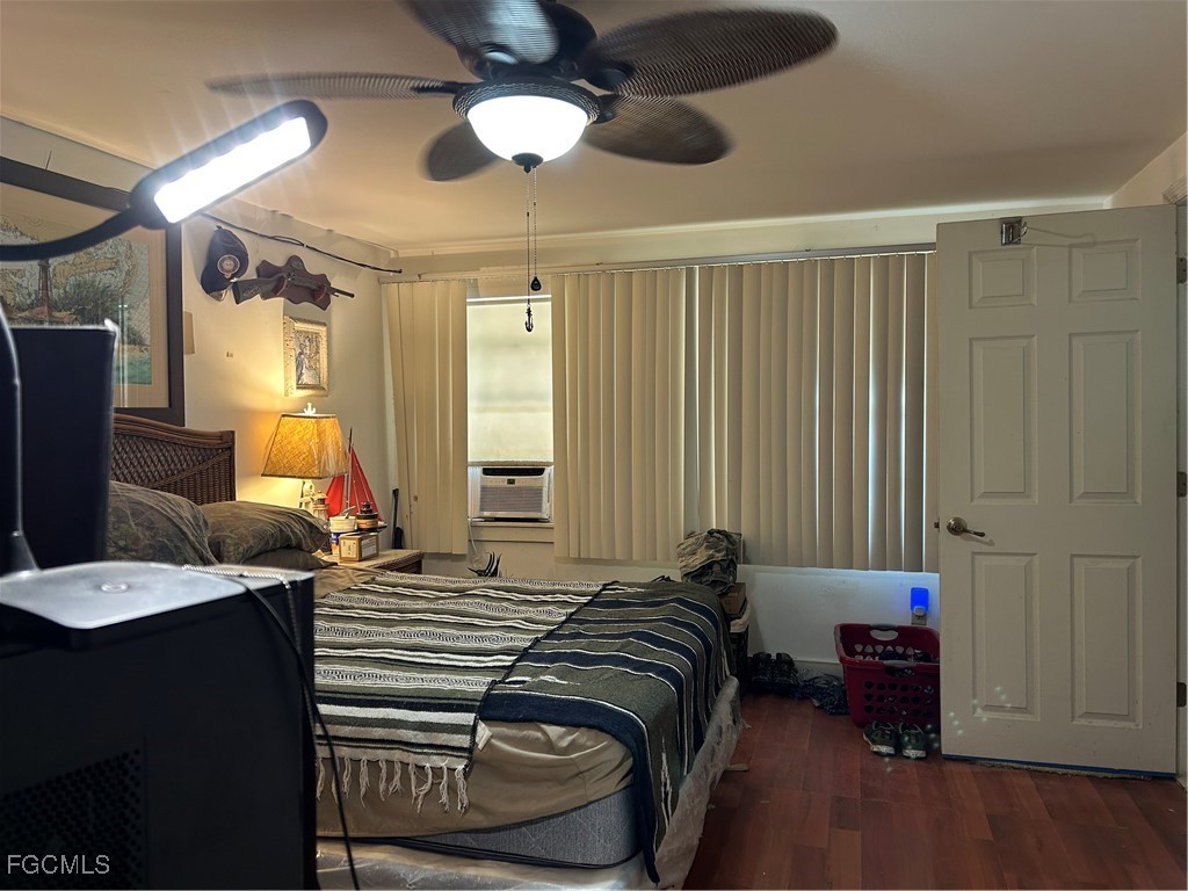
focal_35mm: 26
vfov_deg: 53.1
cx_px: 594
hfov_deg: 67.3
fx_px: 892
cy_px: 446
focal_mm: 5.7
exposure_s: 1/60
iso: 125
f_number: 1.5
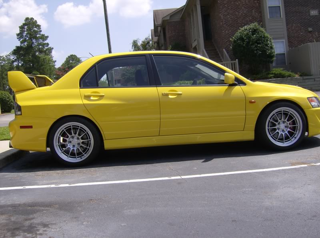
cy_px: 119
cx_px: 160
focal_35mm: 36
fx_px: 332
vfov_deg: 39.5
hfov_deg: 51.5
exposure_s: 1/671
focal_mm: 6
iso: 100
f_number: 4.7
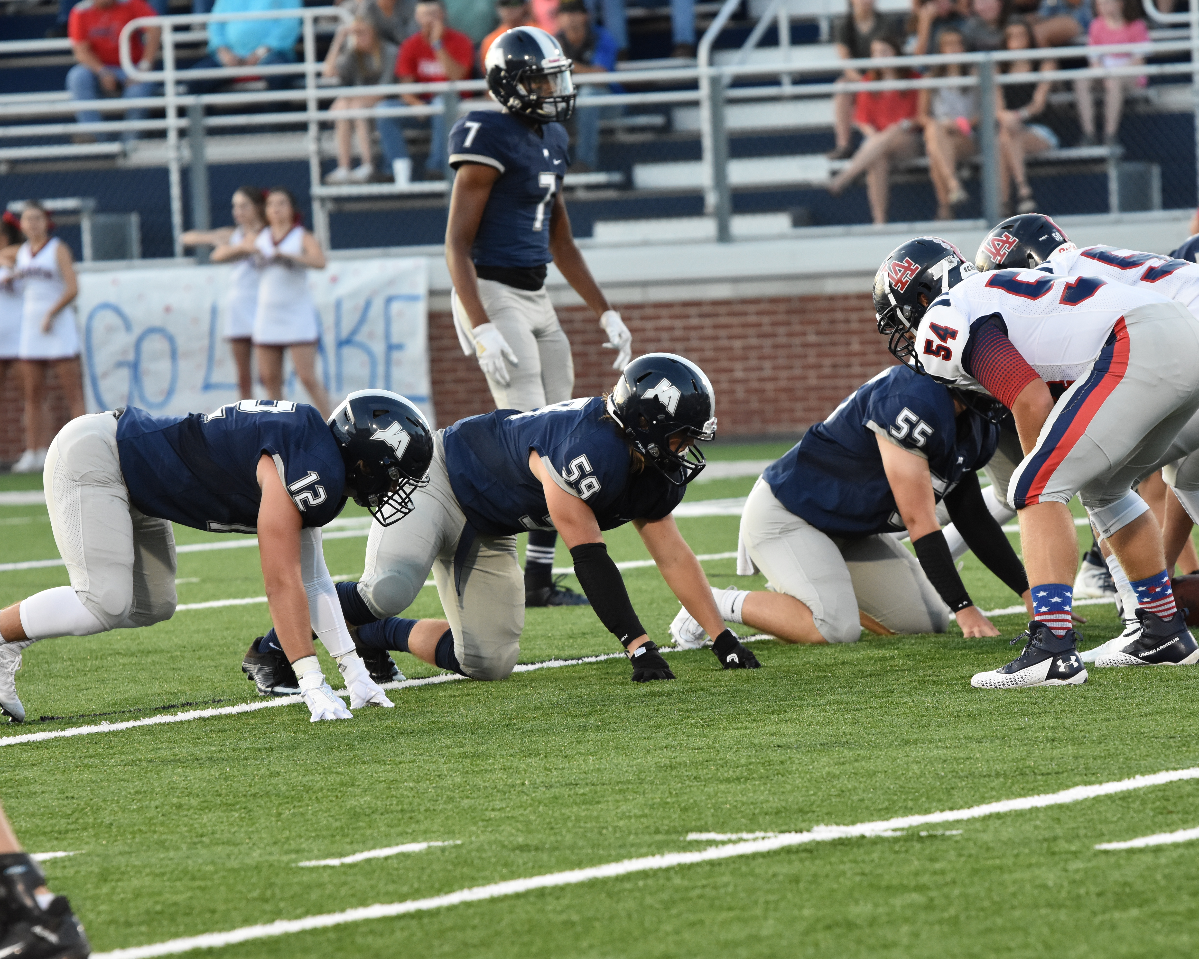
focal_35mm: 343
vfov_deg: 4.5
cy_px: 473
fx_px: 12172
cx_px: 603
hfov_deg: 5.6
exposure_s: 1/1000
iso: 2000
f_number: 4
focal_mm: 200
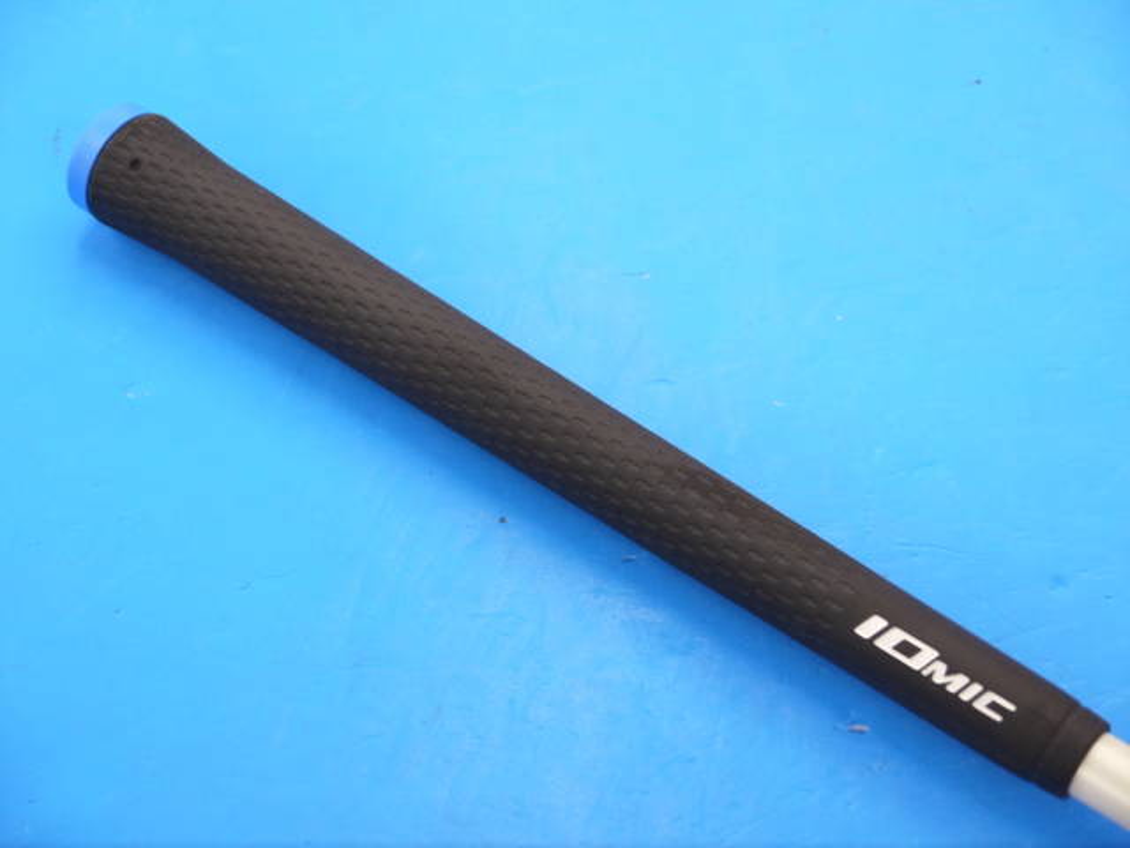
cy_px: 424
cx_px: 565
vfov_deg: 17.6
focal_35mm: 84
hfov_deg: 23.3
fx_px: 2742
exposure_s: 1/100
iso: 800
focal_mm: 42
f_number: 5.6
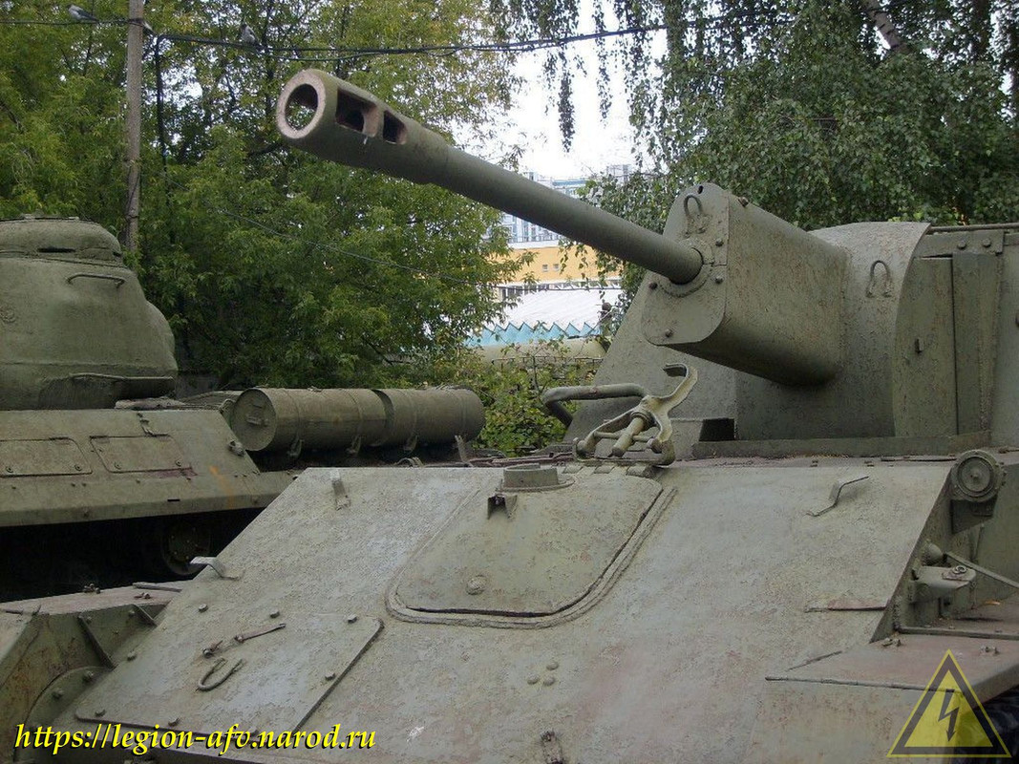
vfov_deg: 28.0
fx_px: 1531
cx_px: 510
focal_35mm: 52
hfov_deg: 36.8
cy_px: 382
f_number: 3.3
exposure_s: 1/180
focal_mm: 8.7
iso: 80
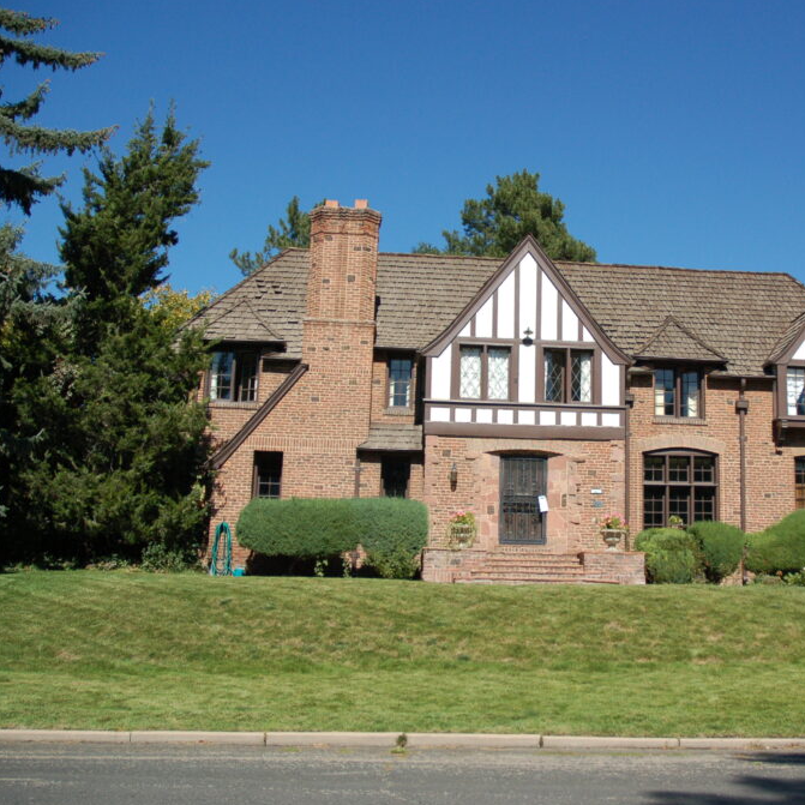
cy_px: 401
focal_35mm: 35
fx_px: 921
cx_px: 533
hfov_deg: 46.5
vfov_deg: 47.2
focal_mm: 18
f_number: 3.5
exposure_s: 1/4000
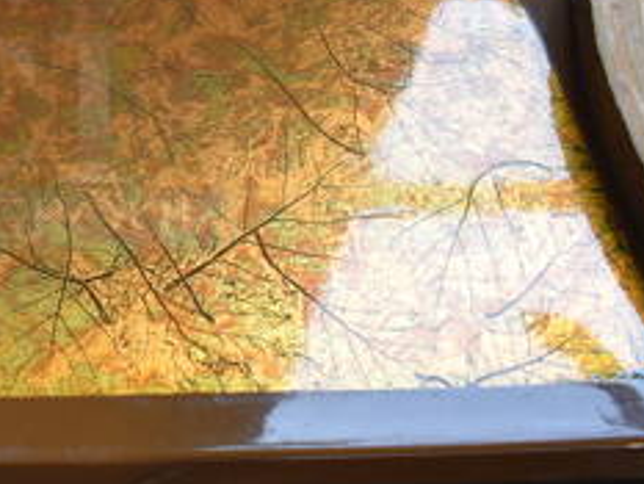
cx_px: -69
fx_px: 1266
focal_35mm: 68
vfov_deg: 21.4
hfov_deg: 26.3
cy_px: 102
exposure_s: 1/125
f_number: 3.5
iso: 1400
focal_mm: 18
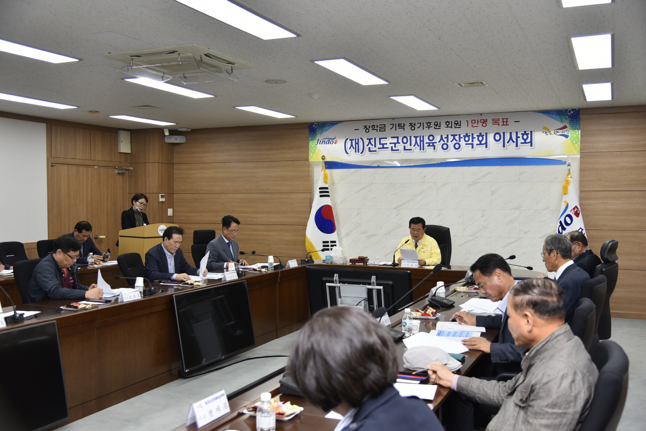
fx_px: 628
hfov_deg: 54.4
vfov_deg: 37.9
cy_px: 216
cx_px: 323
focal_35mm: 35
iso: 500
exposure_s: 1/125
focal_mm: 35
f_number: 4
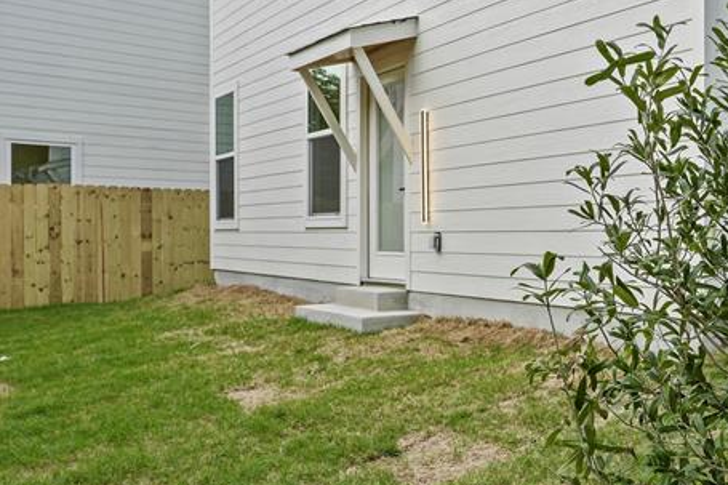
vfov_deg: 35.8
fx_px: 750
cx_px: 613
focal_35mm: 37
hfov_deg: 48.0
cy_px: 259
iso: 125
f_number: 5.6
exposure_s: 1/20
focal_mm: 11
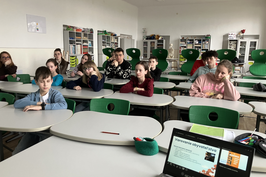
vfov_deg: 43.6
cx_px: 131
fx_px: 222
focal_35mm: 30
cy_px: 90
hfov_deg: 61.9
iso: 160
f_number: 1.8
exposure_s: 1/60
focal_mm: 3.99
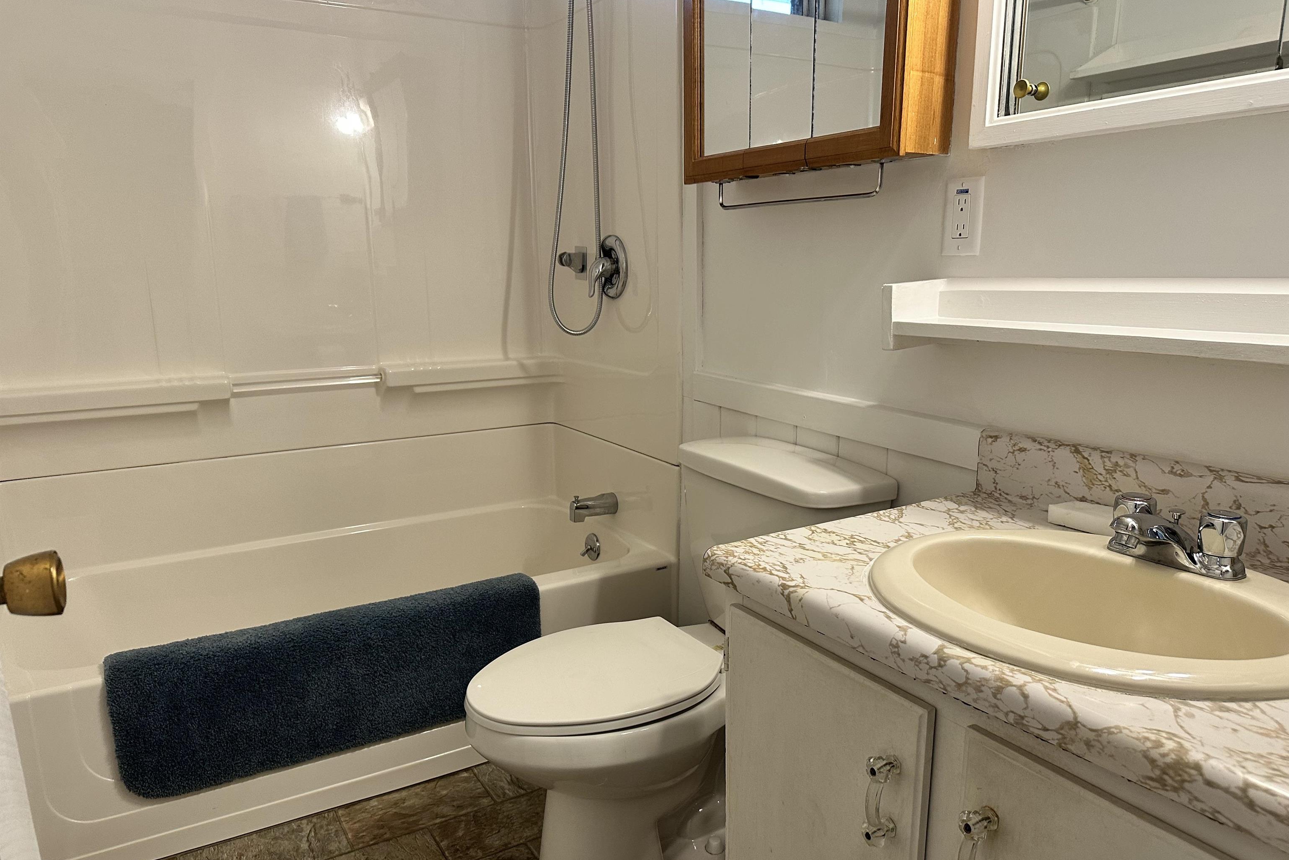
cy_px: 476
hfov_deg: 71.5
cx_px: 645
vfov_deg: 51.2
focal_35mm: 25
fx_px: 895
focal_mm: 6.86
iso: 200
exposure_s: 1/120
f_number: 1.78
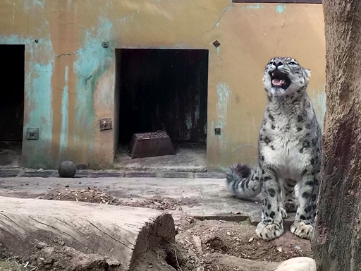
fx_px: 709
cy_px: 37
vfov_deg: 21.2
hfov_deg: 28.5
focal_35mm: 68
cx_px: 200
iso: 32
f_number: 2.2
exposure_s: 1/129
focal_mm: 4.15
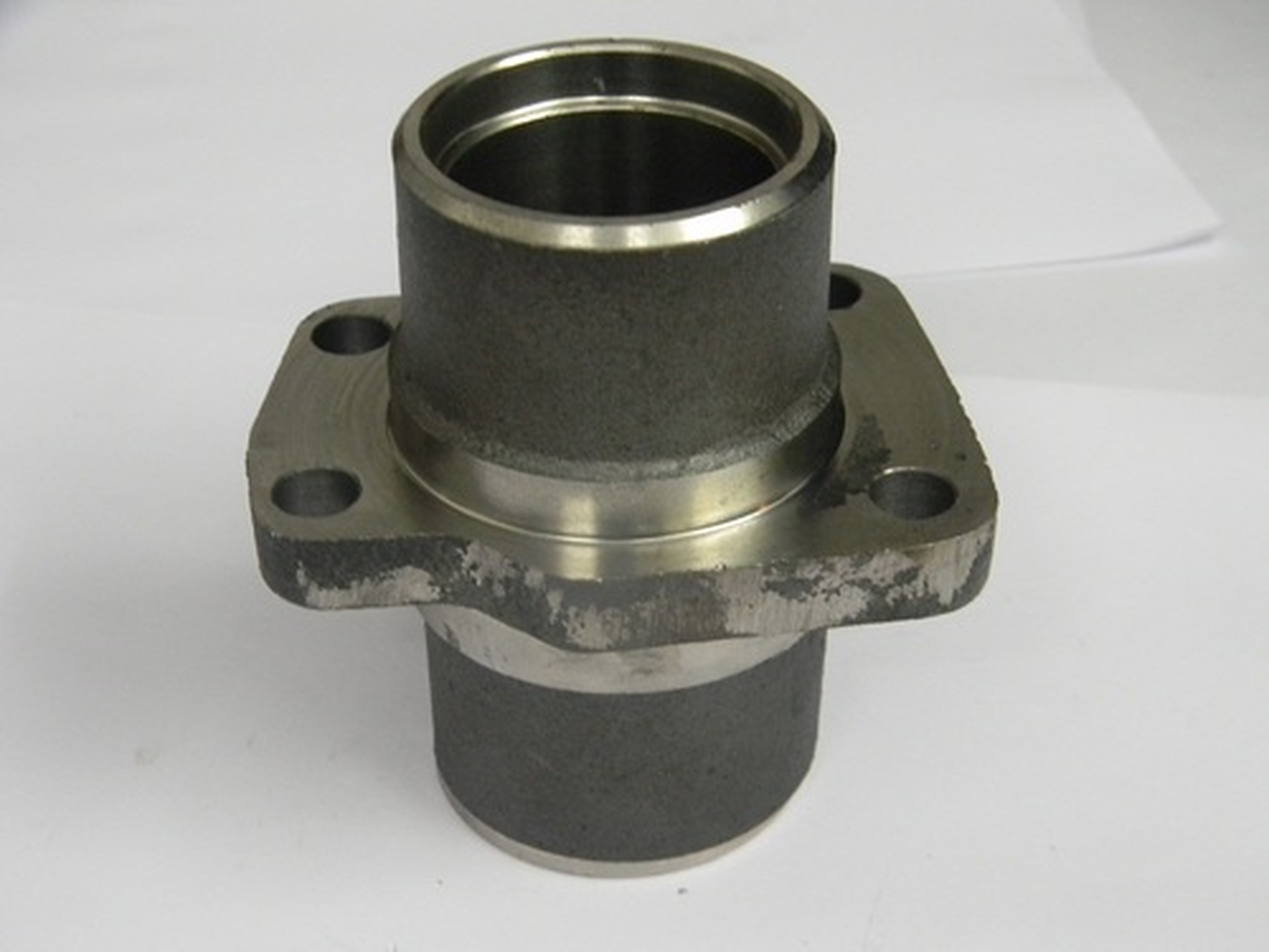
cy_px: 476
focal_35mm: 56
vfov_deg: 26.1
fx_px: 2053
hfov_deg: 34.3
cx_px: 634
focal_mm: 10.1
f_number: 4.1
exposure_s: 1/17.2
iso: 400
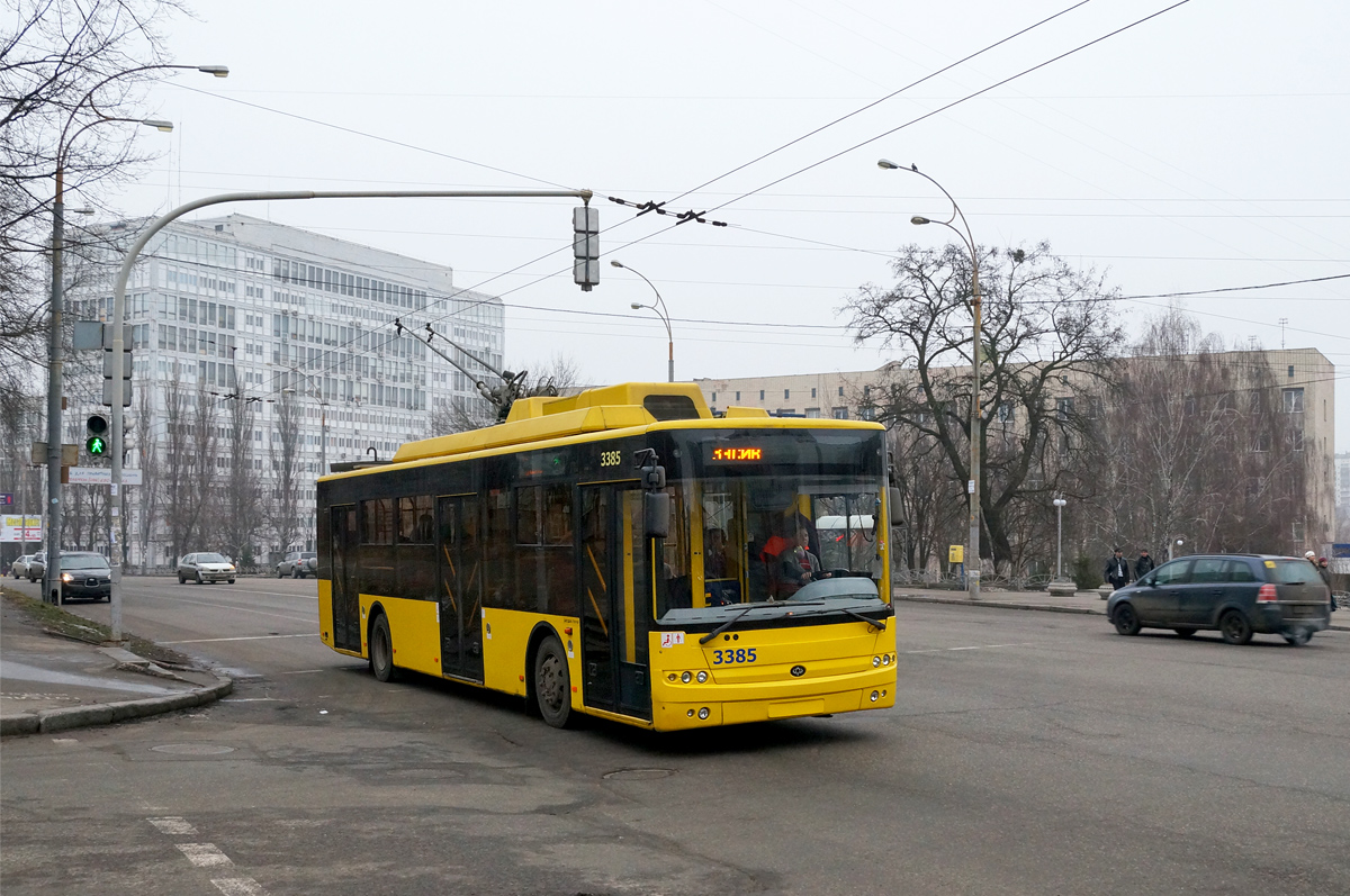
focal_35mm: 36
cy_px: 448
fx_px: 1348
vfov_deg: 36.8
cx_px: 675
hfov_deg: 53.2
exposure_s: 1/250
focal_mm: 24
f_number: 8
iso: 800
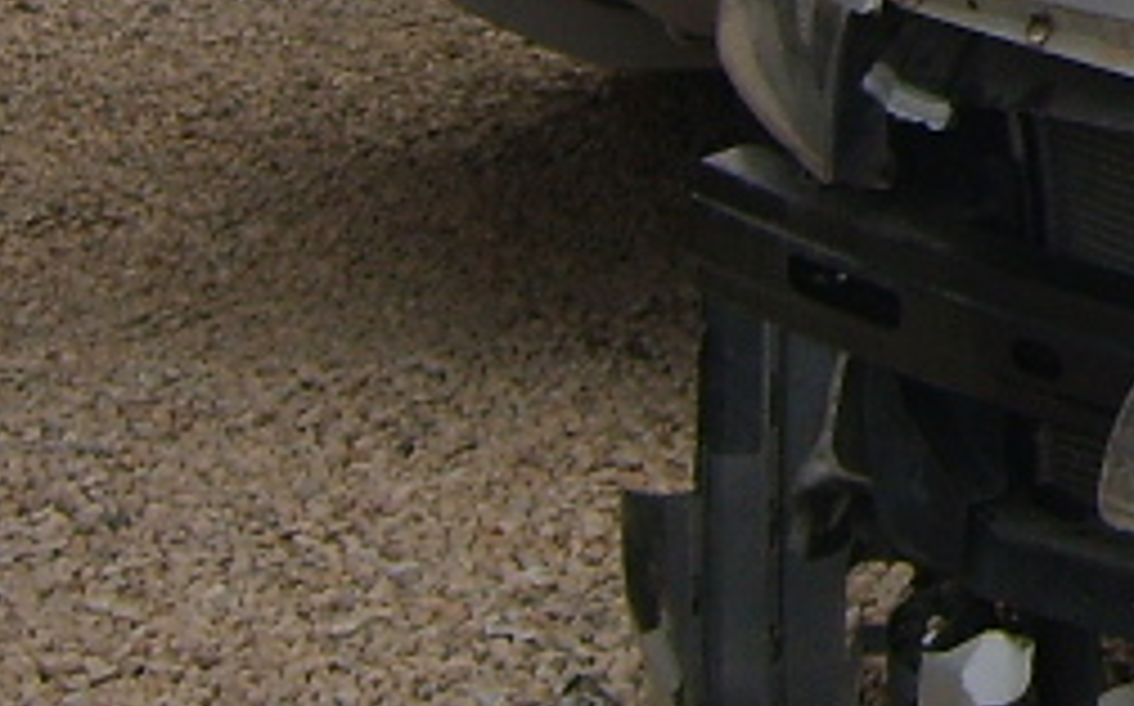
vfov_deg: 8.4
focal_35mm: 151
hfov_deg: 12.6
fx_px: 4663
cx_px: 2074
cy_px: -463
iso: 50
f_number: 7.1
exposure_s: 1/180
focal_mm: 5.8
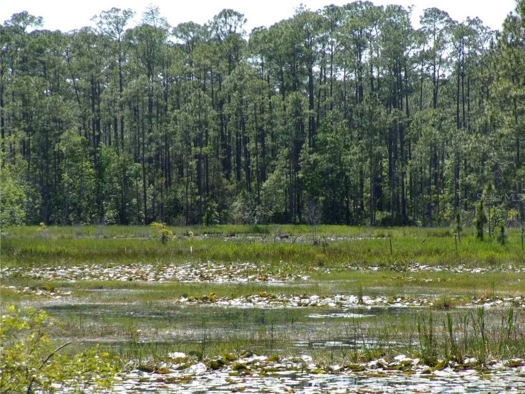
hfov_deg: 13.9
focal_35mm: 142
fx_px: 2154
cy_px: 197
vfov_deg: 10.4
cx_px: 262
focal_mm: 25.5
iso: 80
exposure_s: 1/180
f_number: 6.3
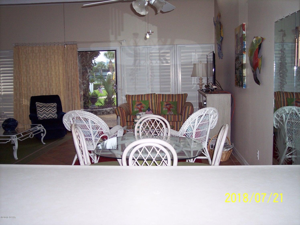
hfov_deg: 47.9
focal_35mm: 39
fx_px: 338
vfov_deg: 36.8
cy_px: 112
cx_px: 150
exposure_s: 1/60
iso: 140
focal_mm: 8
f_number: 2.8
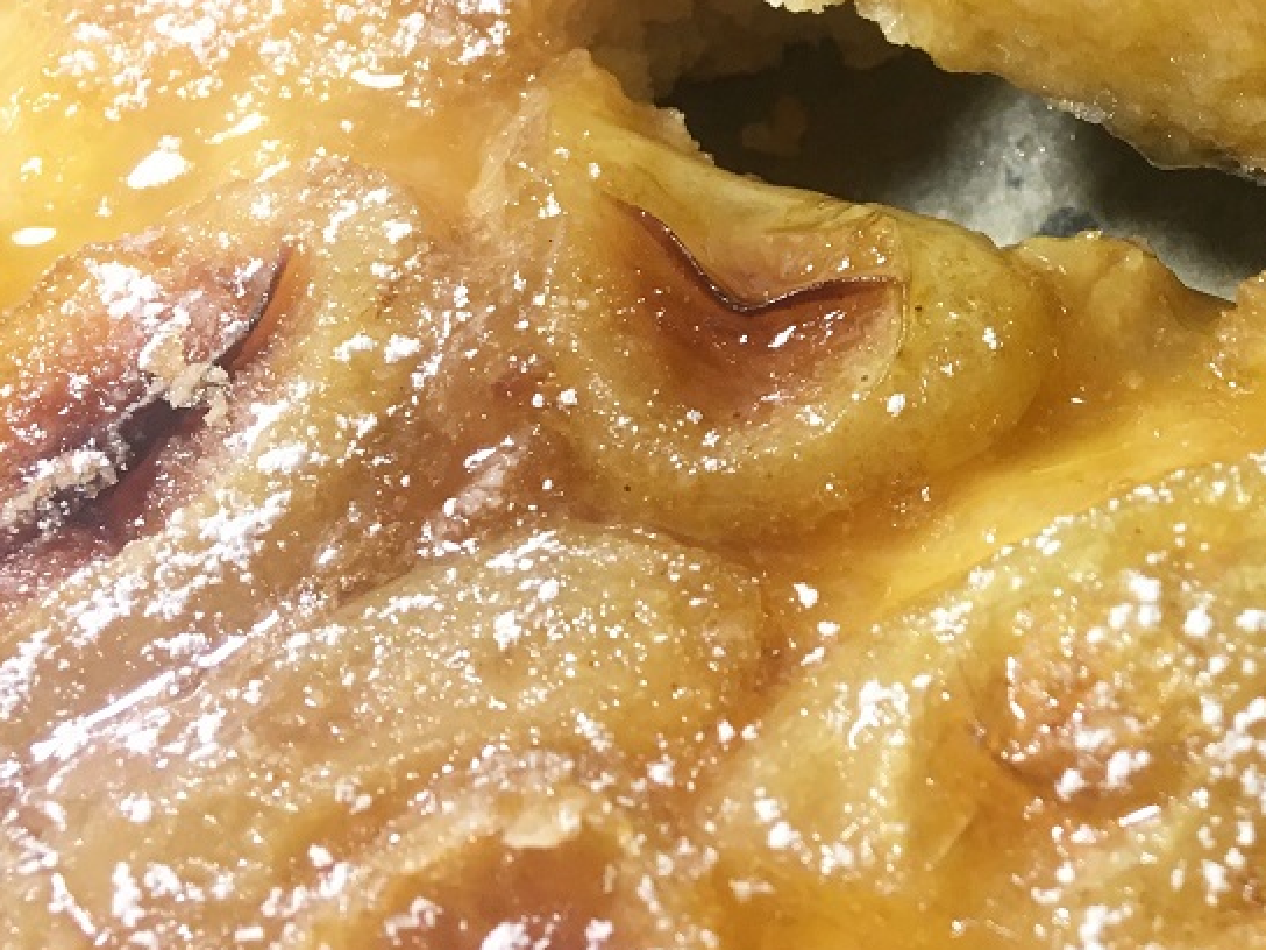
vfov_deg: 22.8
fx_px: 2341
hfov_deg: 28.3
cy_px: 279
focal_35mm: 64
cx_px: 1282
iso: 40
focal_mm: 4.15
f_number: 2.2
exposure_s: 1/30
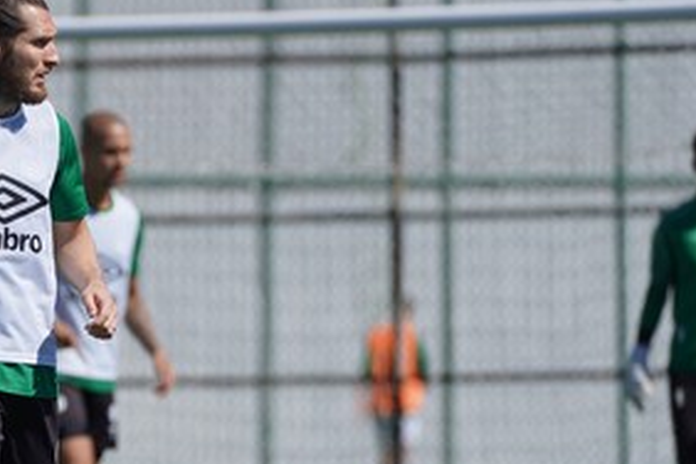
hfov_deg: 2.4
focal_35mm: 850
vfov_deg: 1.6
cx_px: -44
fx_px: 16432
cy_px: 441
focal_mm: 358
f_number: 5.6
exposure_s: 1/640
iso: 100
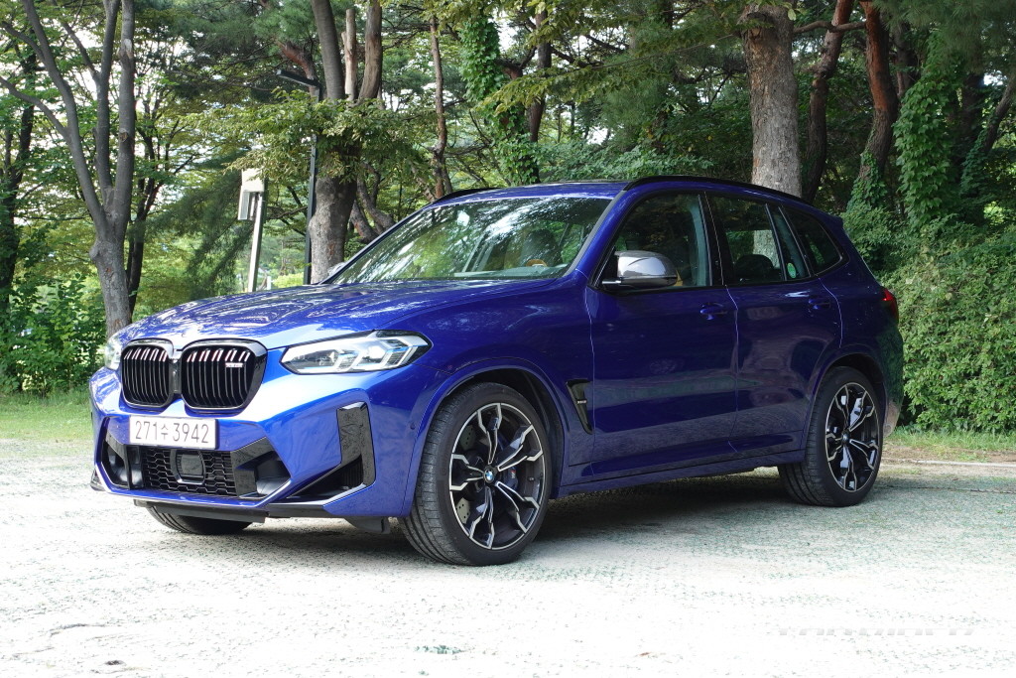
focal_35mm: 53
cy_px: 339
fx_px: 1496
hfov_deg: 37.5
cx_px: 508
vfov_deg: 25.5
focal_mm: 19.95
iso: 125
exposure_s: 1/80
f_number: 3.5
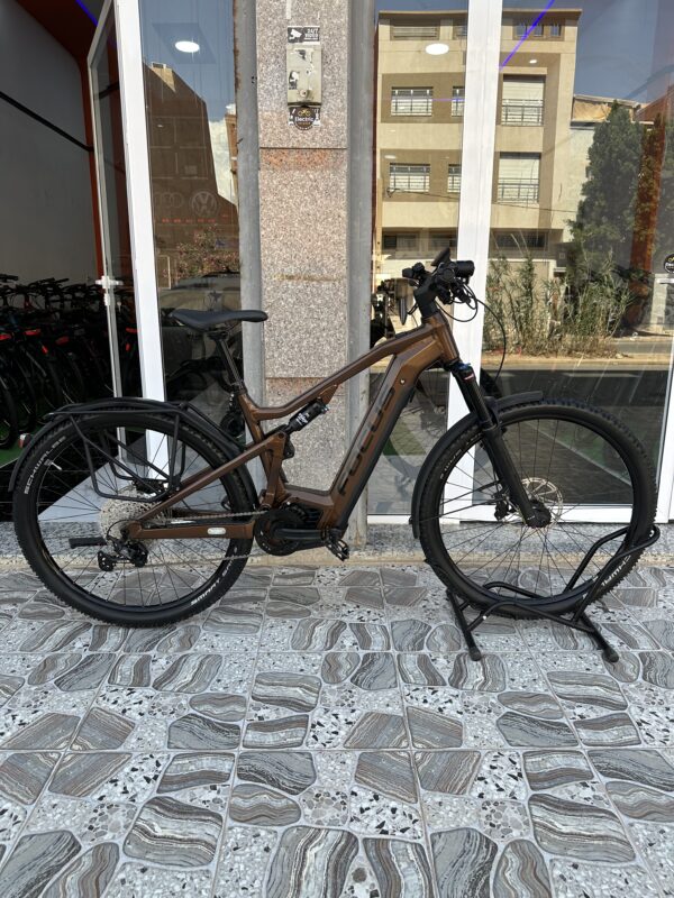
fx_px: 623
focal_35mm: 24
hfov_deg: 56.8
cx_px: 337
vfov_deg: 71.6
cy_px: 449
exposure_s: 1/604
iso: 80
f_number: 1.78
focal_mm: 6.86
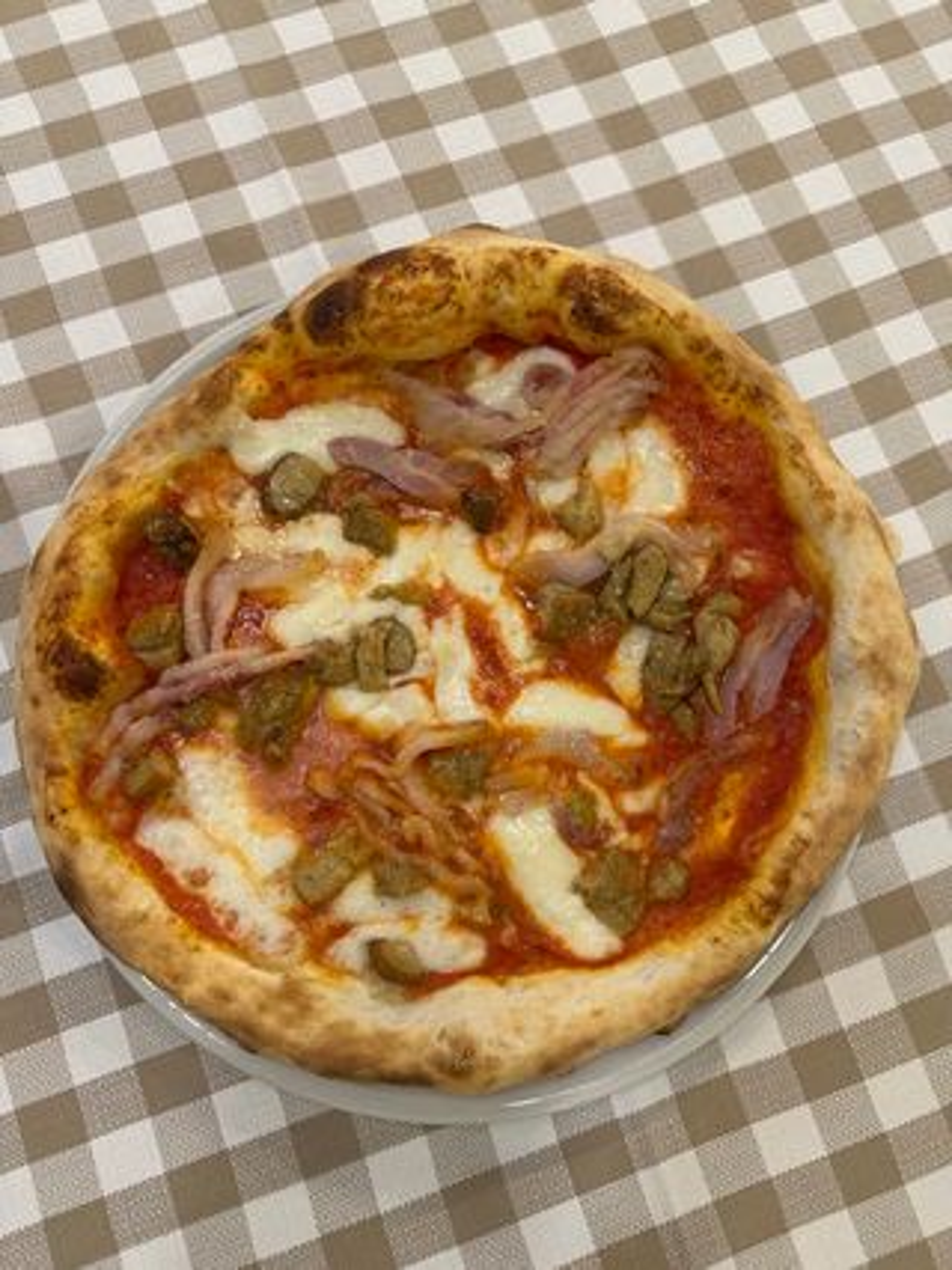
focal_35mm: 24
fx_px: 880
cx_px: 476
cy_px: 635
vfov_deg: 71.6
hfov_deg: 56.8
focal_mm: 6.86
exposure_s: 1/50
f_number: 1.78
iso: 160
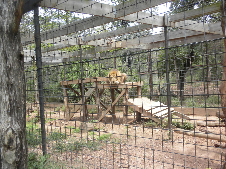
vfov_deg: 38.7
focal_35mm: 37
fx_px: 242
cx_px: 113
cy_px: 84
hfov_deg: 50.1
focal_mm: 6.6
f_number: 3.5
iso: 64
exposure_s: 1/152
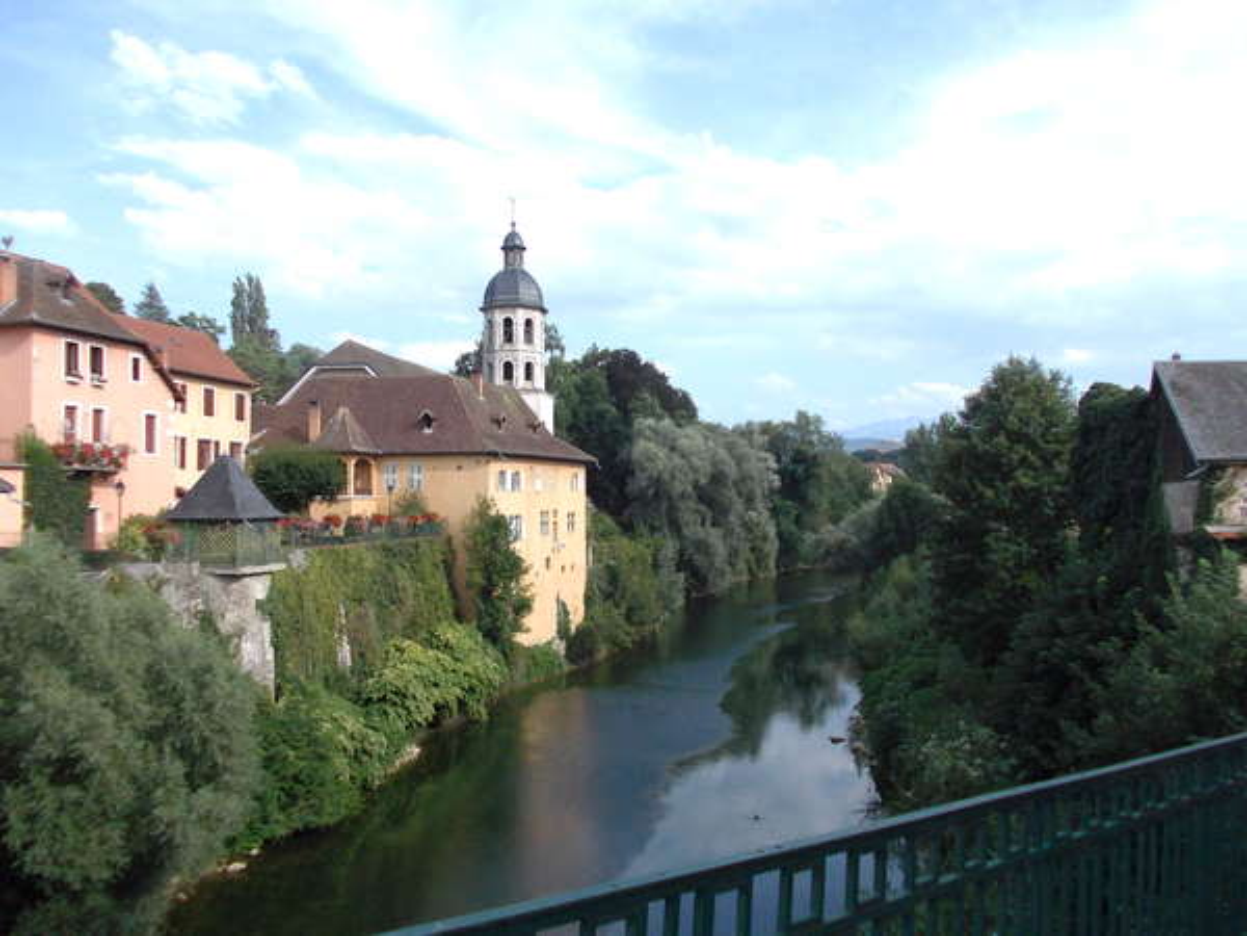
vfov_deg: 49.7
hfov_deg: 63.4
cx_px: 624
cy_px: 468
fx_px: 1009
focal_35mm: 28
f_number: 5.4
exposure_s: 1/320
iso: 80
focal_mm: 4
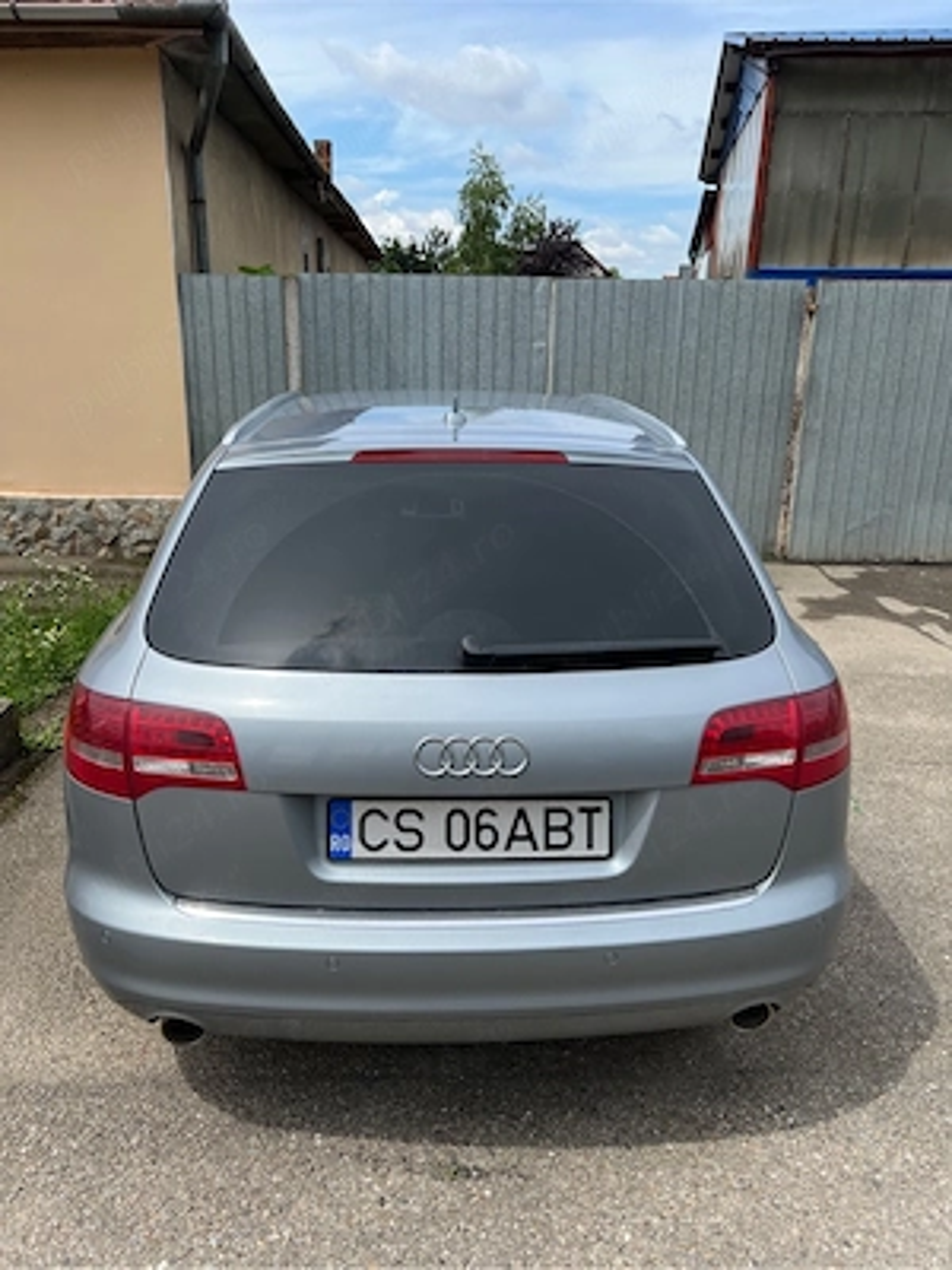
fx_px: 953
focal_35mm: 26
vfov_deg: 67.3
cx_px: 476
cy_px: 635
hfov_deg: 53.1
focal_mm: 5.7
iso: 50
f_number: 1.5
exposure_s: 1/3968
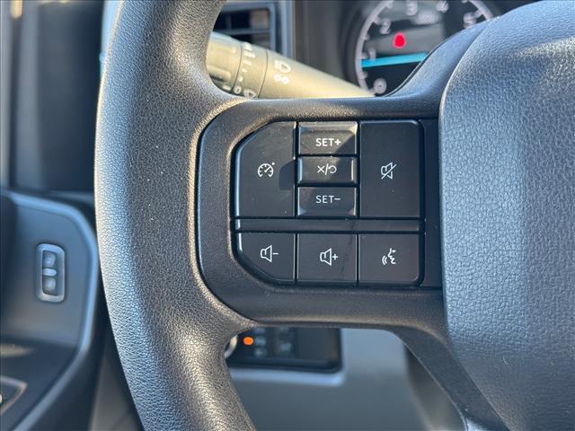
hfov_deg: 39.7
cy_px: 216
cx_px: 288
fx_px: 797
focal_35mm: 48
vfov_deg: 30.3
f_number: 1.78
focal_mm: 6.76
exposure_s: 1/75
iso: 100
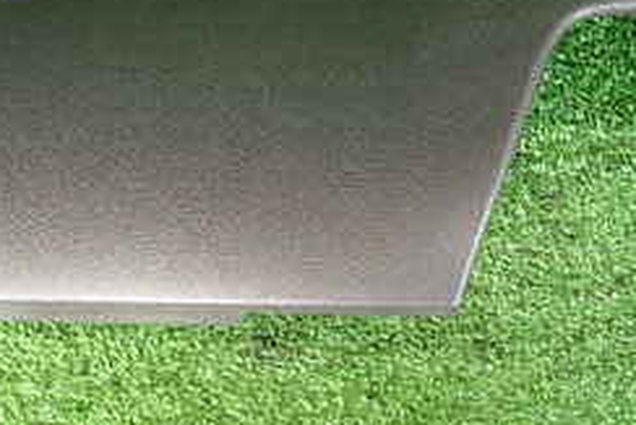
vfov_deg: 21.3
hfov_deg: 30.8
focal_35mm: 64
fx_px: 1131
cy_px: 235
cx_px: 480
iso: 200
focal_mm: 4.5
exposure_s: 1/30
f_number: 2
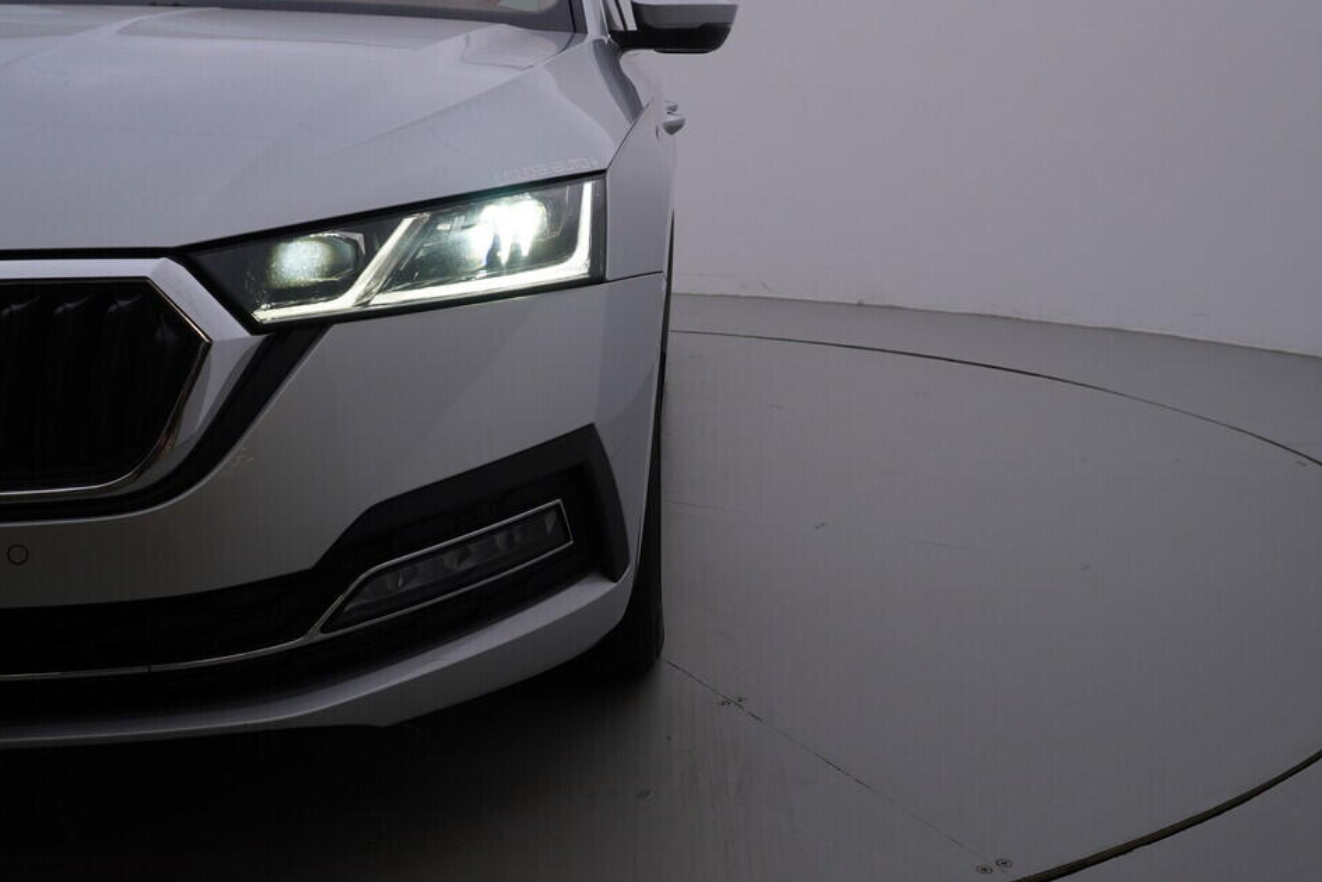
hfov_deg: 49.6
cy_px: 433
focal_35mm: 39
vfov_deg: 34.2
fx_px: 1432
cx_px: 667
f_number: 5.6
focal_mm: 24
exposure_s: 1/160
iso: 125
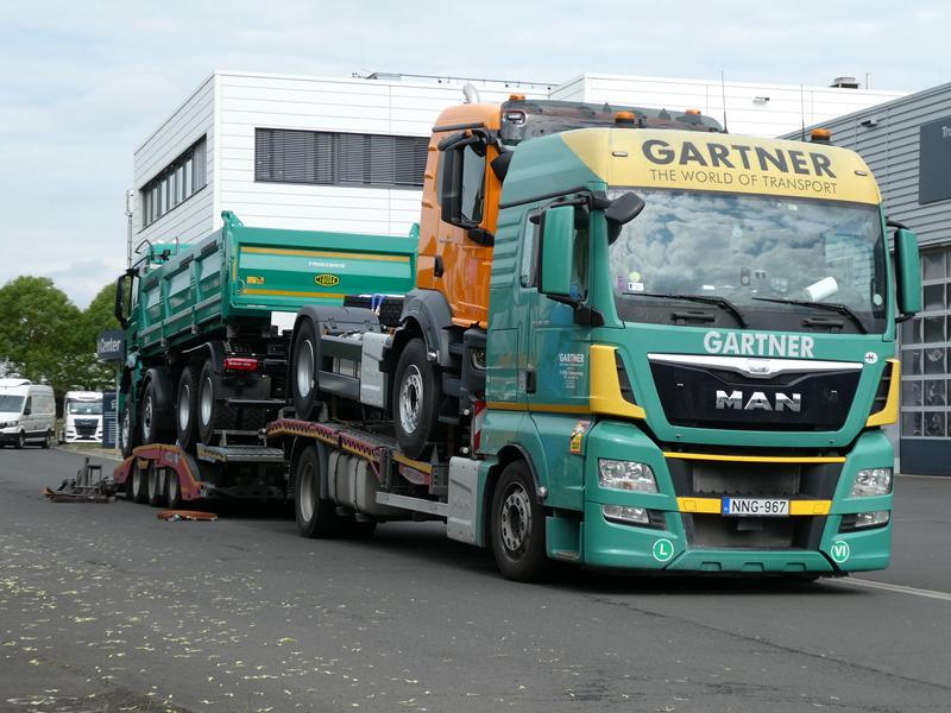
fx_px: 1923
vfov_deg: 21.0
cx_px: 476
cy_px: 356
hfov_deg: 27.8
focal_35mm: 70
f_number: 4.5
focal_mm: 12.5
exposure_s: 1/320
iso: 80
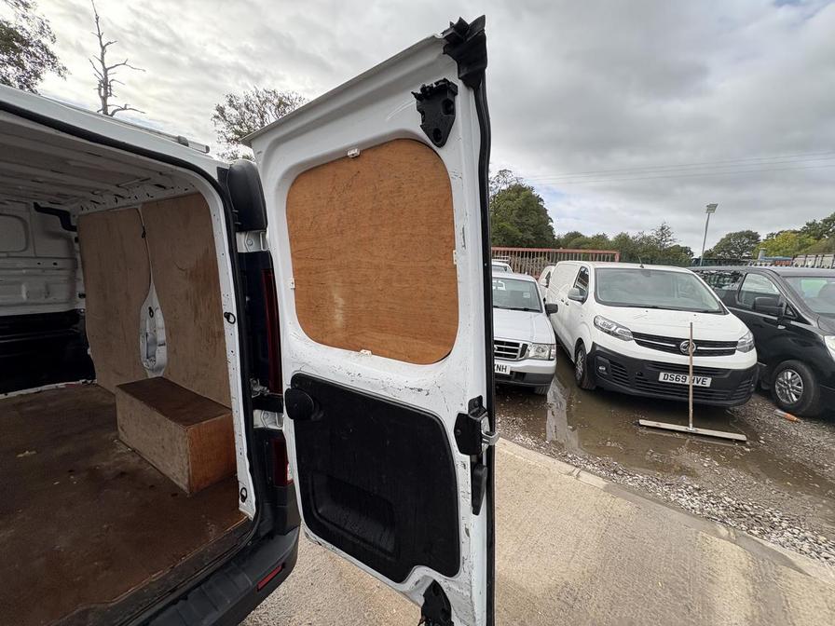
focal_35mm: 14
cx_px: 418
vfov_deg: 85.7
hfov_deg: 102.1
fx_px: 338
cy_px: 313
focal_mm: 2.22
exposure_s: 1/399
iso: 40
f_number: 2.2
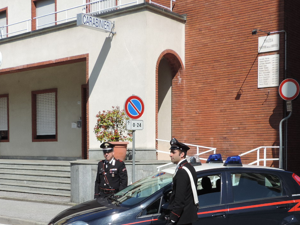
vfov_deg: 25.7
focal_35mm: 56
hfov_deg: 34.3
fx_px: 485
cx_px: 138
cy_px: 178
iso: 80
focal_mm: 5.8
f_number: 3.2
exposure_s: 1/1000
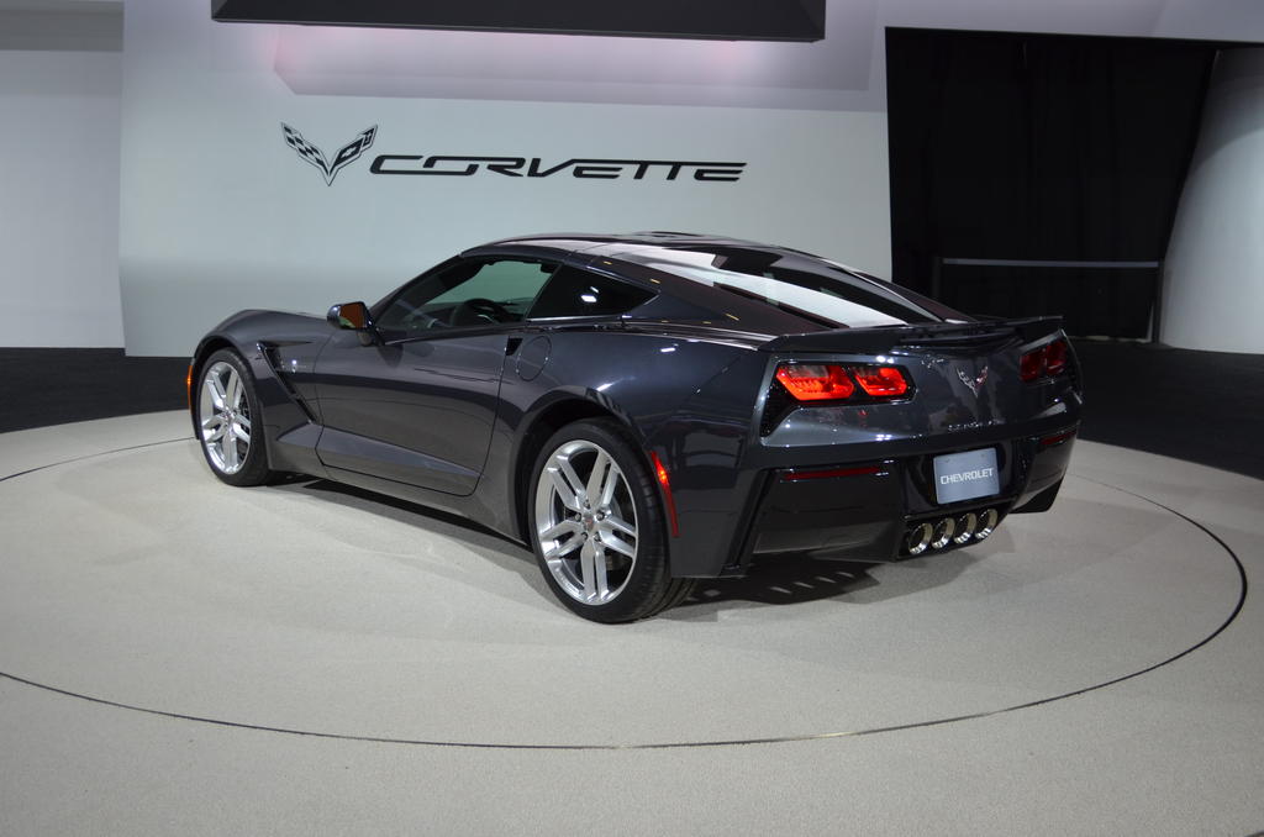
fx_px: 1524
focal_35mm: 44
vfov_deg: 30.7
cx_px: 632
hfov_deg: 45.0
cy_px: 418
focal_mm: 29
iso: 500
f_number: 4.5
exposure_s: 1/200
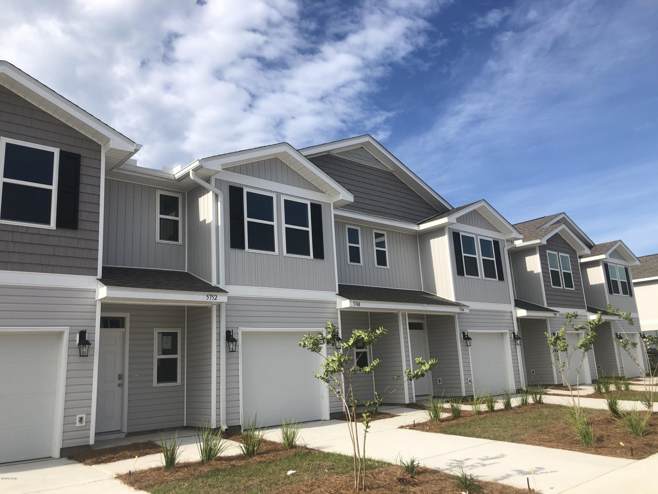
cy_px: 247
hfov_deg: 63.4
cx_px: 329
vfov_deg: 49.7
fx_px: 532
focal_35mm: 28
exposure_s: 1/2088
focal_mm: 3.99
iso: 20
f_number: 1.8
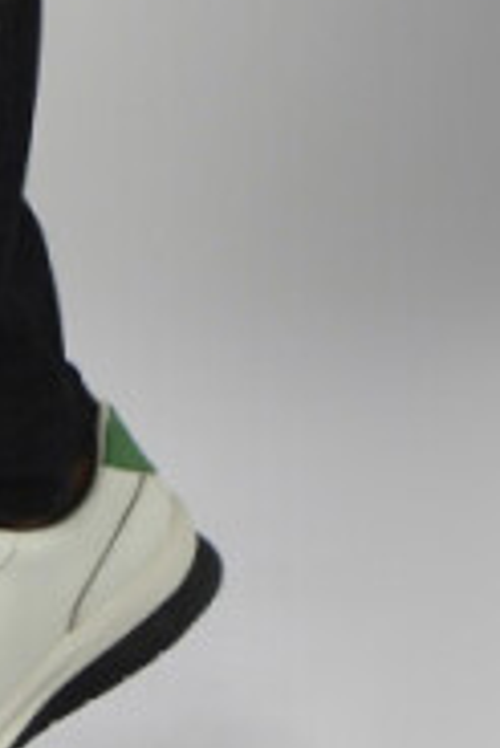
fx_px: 4741
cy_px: -976
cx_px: -179
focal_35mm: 228
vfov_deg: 8.4
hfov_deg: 6.0
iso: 400
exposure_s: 1/125
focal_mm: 35
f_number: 6.3
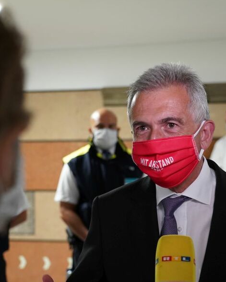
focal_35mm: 80
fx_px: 668
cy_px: 147
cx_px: 154
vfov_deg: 23.8
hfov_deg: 19.1
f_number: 4
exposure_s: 1/160
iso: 4000
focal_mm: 49
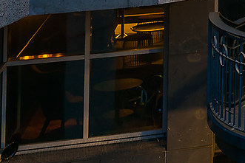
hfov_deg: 10.7
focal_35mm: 145
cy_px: -258
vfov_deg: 8.5
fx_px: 987
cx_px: 687
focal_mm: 20
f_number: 11
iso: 31
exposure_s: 13
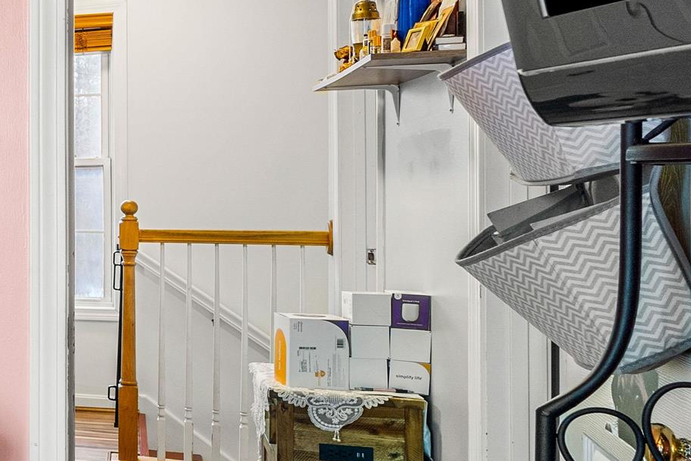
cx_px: -426
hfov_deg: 24.8
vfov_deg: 25.1
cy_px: 204
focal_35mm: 54
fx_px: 1037
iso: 400
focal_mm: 16
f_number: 8
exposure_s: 1/2
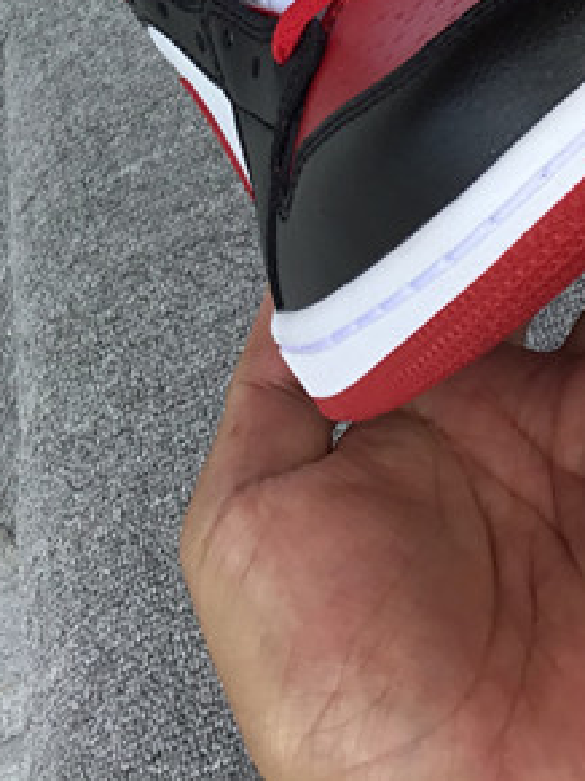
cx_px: 287
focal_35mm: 96
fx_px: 2165
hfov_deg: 15.4
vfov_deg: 19.4
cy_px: -122
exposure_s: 1/392
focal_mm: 3.3
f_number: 2.4
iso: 25
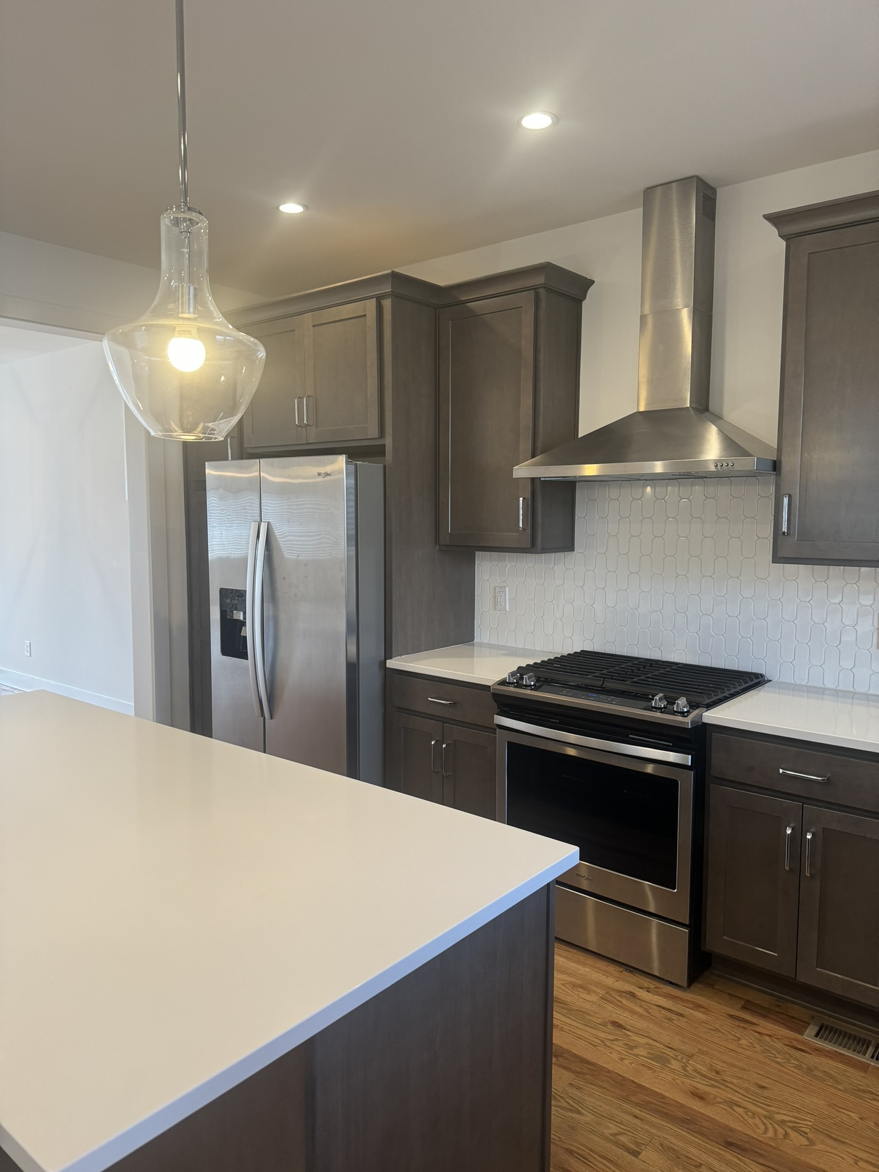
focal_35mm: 24
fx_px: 813
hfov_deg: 56.8
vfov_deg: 71.6
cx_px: 440
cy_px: 586
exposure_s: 1/120
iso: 160
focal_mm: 6.86
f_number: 1.78
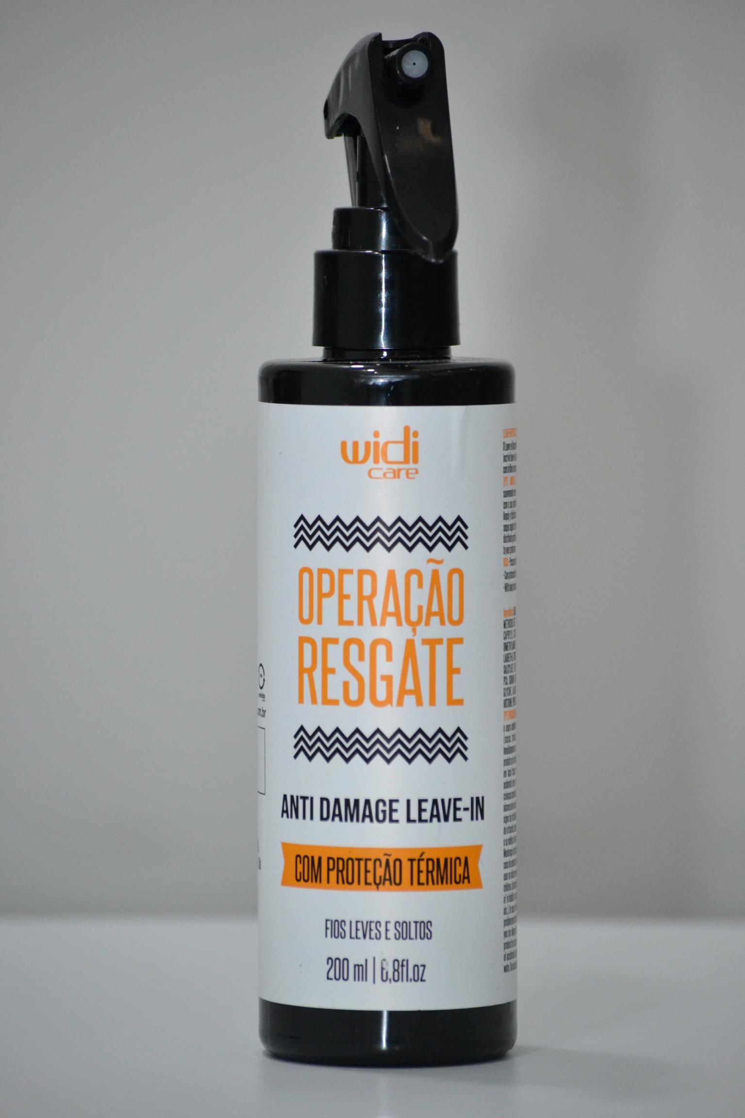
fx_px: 5820
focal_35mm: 188
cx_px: 372
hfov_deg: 7.3
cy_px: 559
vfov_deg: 11.0
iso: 1600
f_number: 5
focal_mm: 125
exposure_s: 1/200
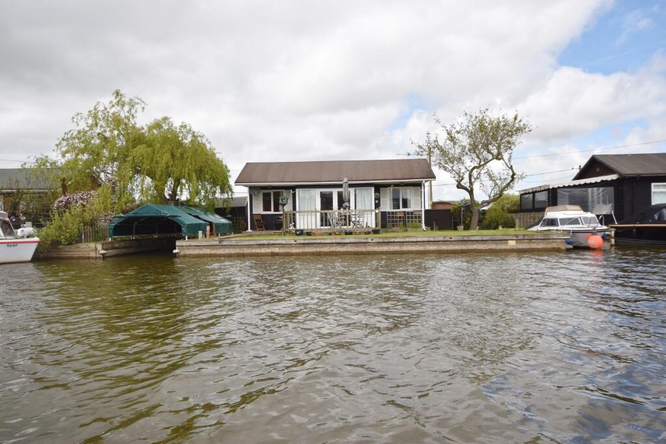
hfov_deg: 73.8
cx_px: 333
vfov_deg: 53.1
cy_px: 222
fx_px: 444
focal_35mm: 24
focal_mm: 16
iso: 100
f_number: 9
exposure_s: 1/200
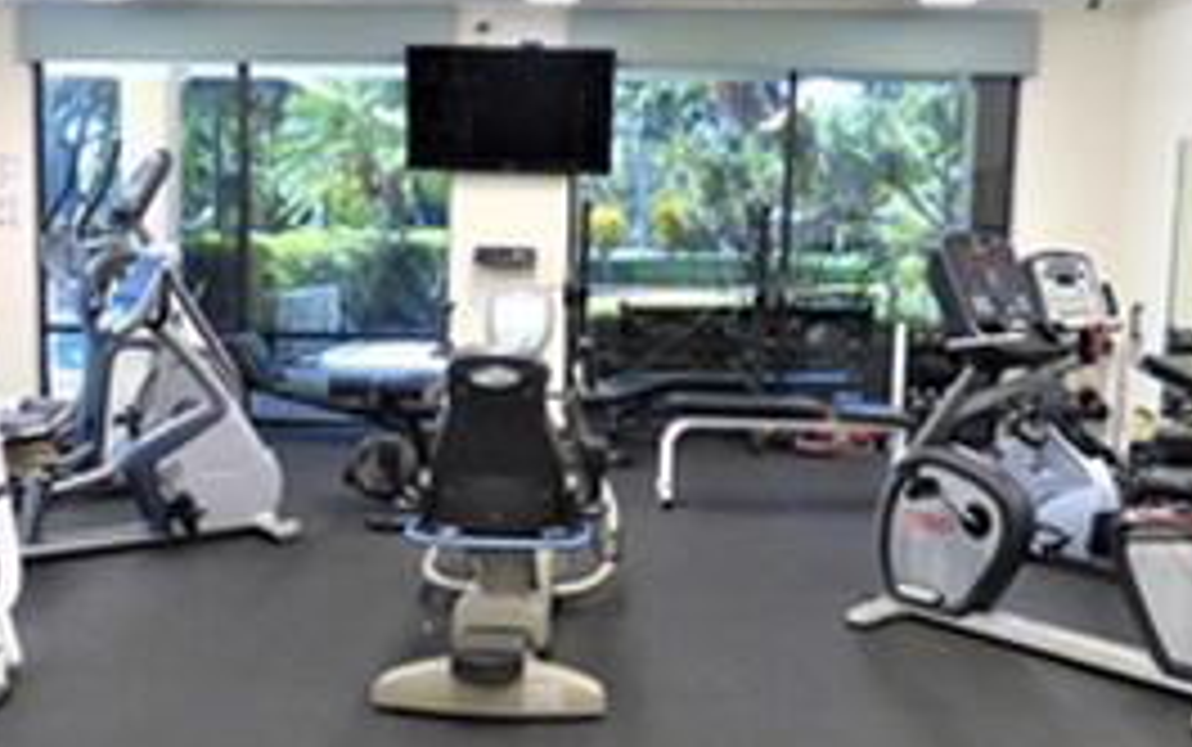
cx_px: 508
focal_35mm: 32
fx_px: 1040
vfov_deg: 39.1
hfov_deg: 59.4
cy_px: 252
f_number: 2.8
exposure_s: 1/50
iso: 400
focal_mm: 3.58
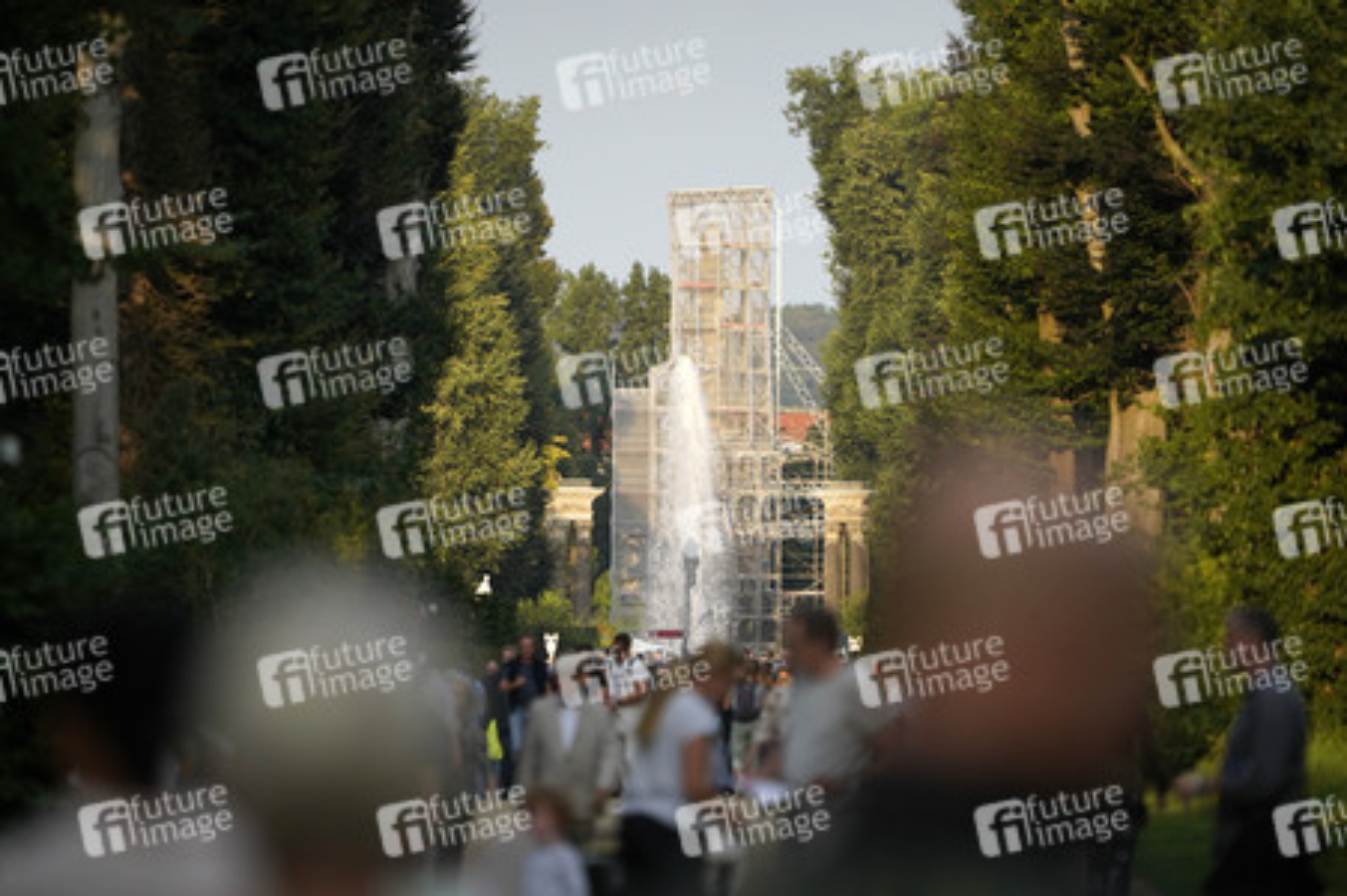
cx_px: 674
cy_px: 448
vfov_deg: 2.3
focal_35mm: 600
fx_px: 22433
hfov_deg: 3.4
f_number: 6.3
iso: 1250
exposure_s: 1/2000
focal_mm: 600
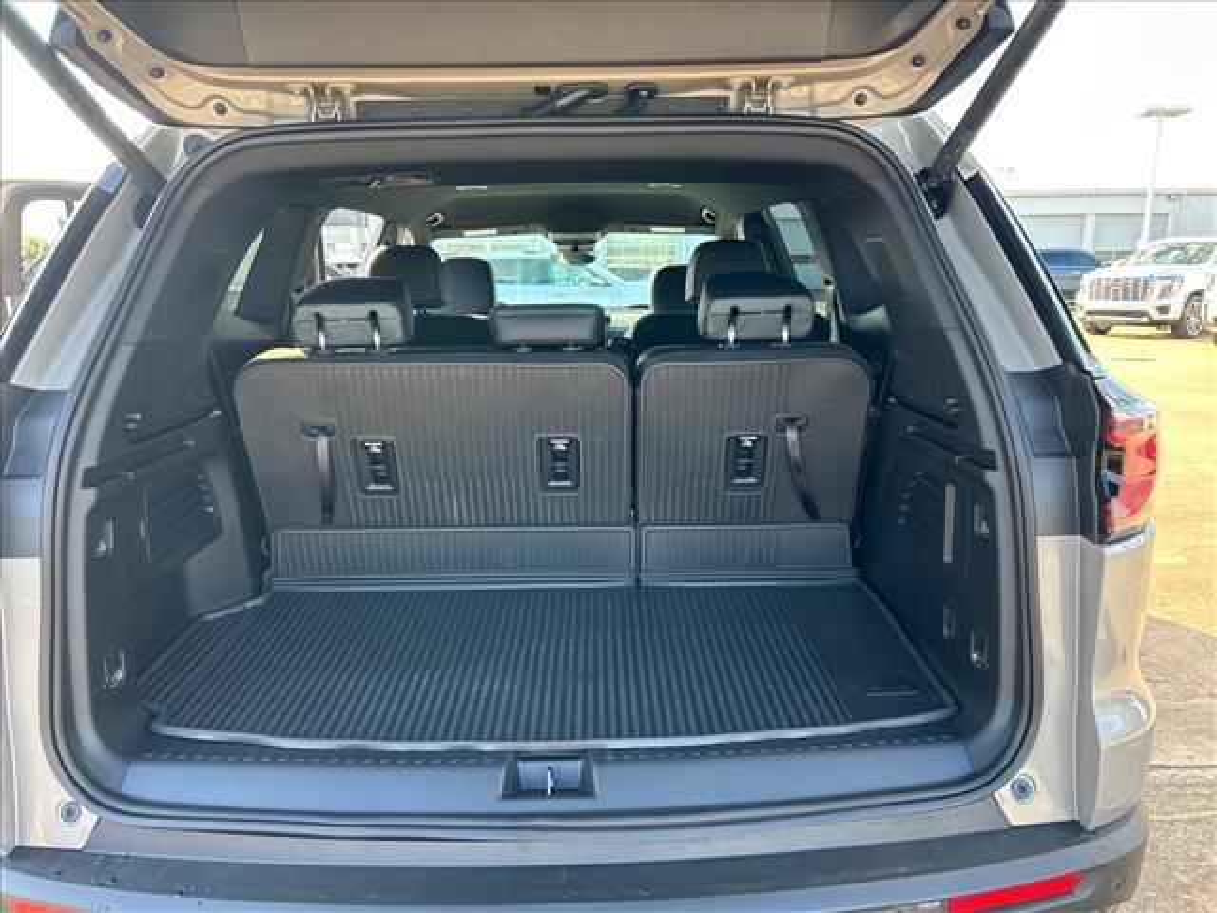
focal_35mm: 26
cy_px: 456
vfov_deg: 53.1
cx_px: 608
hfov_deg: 67.3
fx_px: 914
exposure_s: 1/168
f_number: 1.5
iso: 64
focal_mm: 5.7
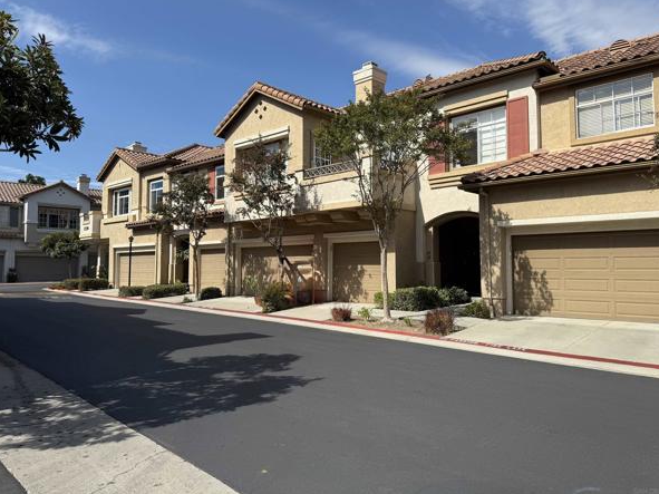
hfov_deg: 67.3
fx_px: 495
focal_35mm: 26
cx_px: 332
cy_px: 229
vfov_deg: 53.0
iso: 80
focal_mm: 6.76
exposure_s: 1/5714
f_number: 1.78
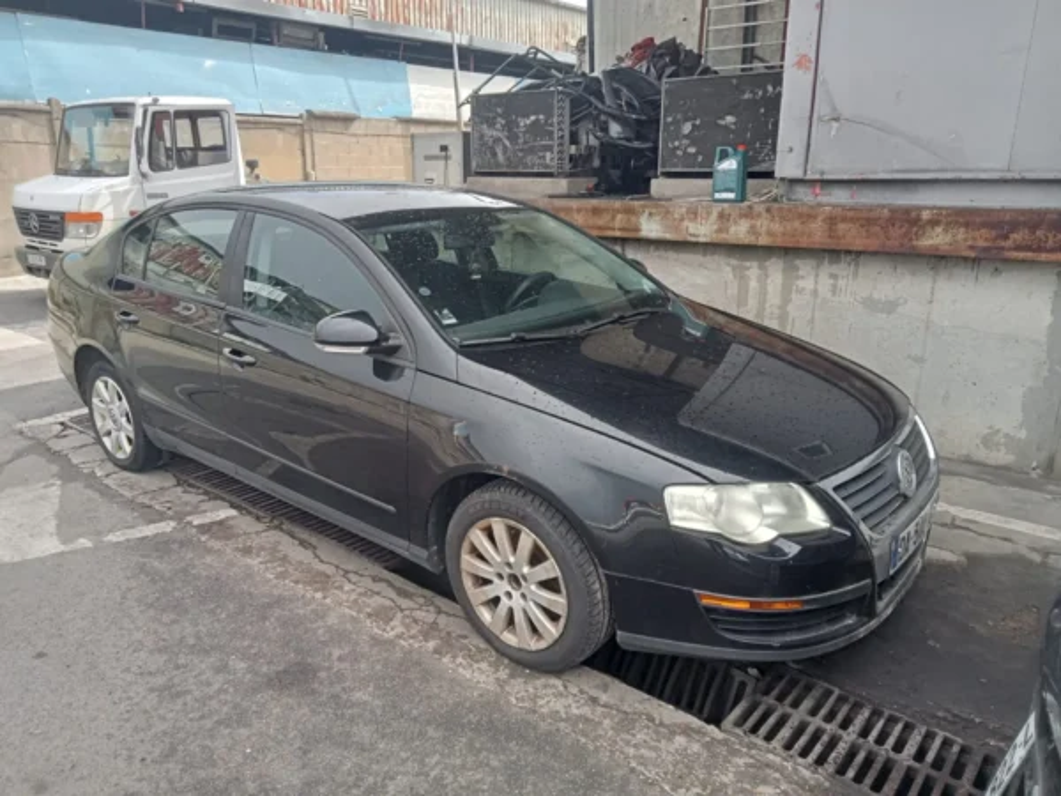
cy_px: 398
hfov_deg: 63.4
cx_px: 530
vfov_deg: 49.7
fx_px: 858
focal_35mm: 28
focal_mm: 3.46
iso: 100
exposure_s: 1/144
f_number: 2.2
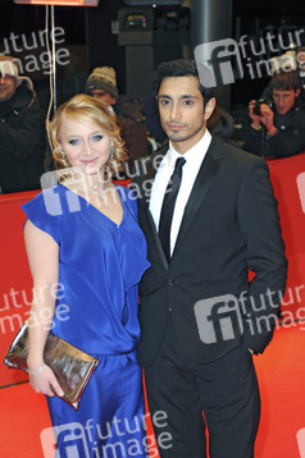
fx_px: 1350
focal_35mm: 106
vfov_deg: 19.3
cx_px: 144
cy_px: 249
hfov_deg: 12.9
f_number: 5.6
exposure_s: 1/200
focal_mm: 95
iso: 800
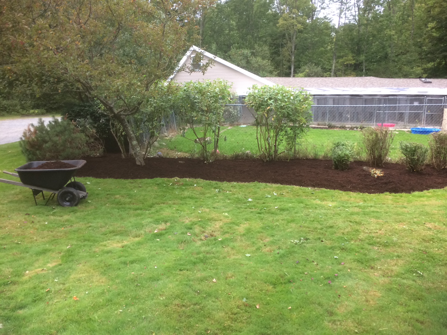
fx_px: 374
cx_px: 224
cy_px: 168
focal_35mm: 29
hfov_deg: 61.7
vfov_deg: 48.2
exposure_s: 1/30
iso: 64
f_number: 2.2
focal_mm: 4.15
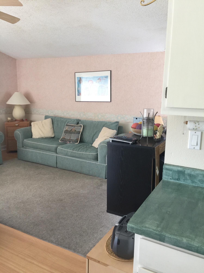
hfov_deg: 48.2
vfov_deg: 61.7
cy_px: 136
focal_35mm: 29
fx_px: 228
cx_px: 102
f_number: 2.2
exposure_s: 1/15
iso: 50
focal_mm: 4.15
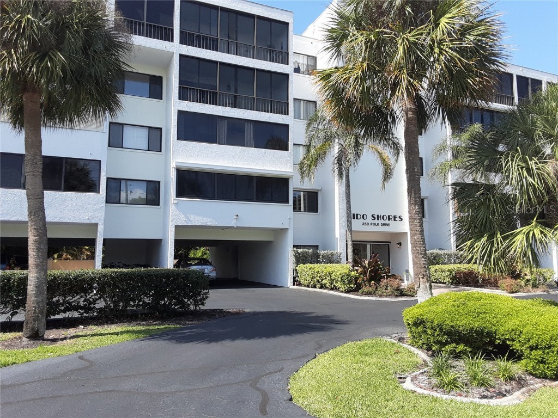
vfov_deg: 51.4
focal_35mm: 27
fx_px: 435
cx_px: 279
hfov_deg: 65.3
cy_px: 209
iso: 40
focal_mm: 2.91
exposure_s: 1/1115
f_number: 1.9
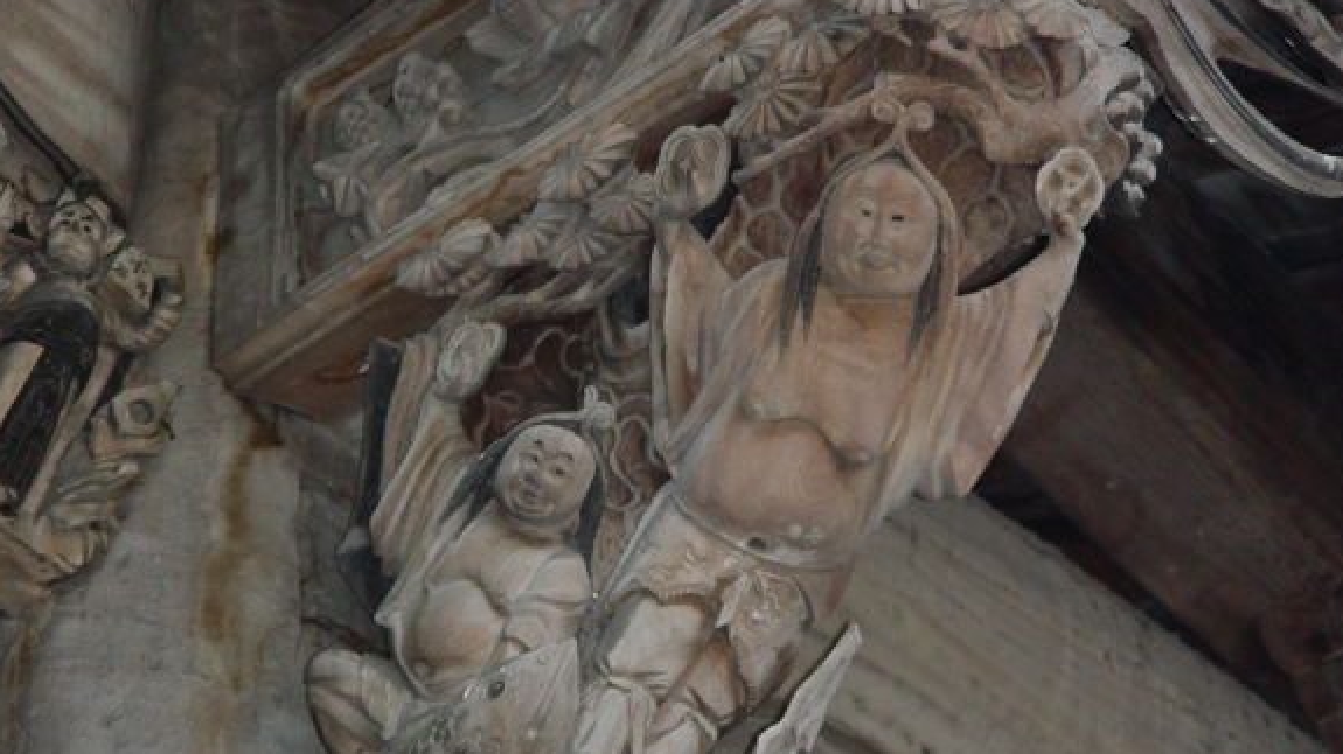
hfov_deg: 11.4
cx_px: 673
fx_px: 6728
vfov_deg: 6.4
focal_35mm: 189
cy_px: 463
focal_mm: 28.7
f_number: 3.5
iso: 200
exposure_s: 1/204
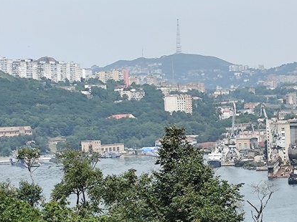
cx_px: 248
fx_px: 1526
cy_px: 142
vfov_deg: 8.3
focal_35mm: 178
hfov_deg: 11.1
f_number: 1.65
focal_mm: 6.19
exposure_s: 1/720
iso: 50
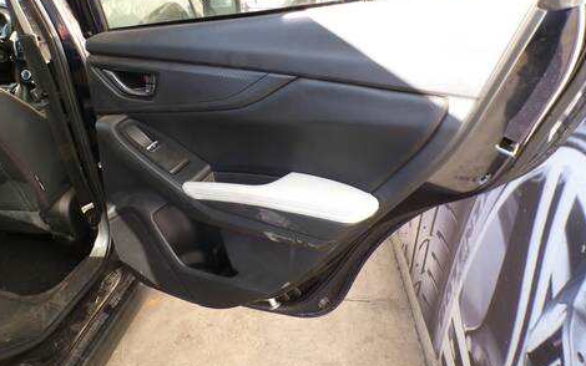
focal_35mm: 26
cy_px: 147
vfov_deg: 47.4
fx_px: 415
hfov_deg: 70.4
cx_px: 288
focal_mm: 4.3
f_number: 4.4
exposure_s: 1/42
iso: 100
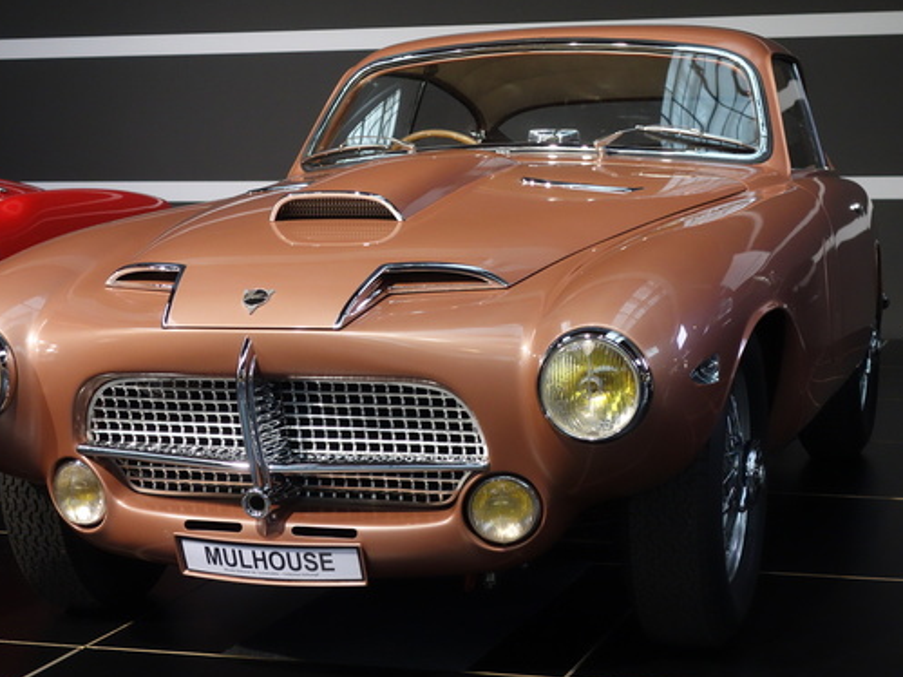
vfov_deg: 18.2
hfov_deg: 24.1
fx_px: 2112
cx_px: 400
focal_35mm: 81
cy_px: 338
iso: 800
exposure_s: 1/80
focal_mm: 25.93
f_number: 4
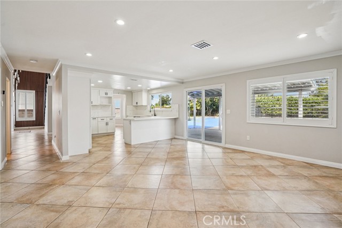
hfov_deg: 96.8
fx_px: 152
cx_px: 171
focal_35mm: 16
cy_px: 114
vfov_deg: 73.7
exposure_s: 1/40
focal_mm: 16
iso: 400
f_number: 8
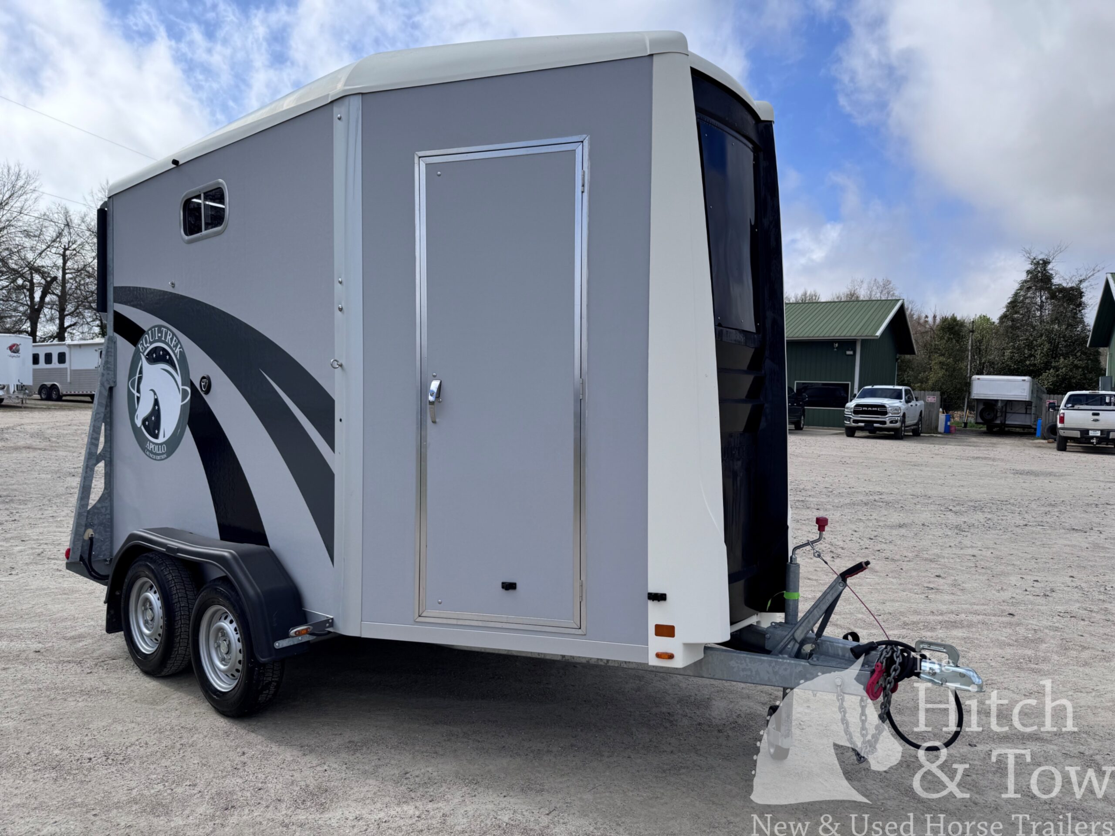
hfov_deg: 71.6
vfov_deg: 56.8
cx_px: 558
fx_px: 773
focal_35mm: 24
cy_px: 418
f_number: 1.78
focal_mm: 6.76
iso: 80
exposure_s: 1/5348
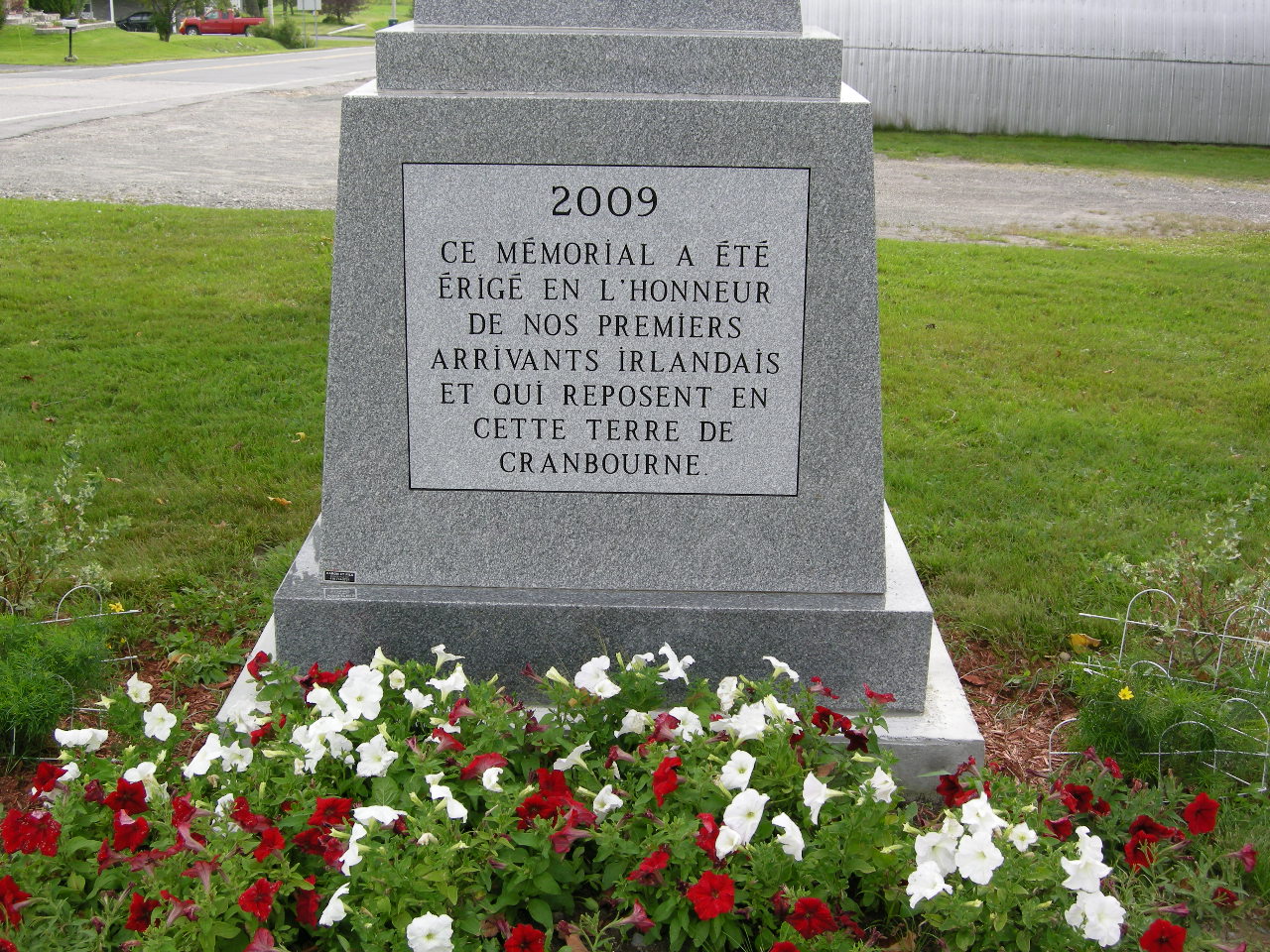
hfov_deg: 39.7
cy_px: 476
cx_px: 635
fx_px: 1761
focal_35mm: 48
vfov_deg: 30.3
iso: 64
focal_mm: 10.1
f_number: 4.3
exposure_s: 1/144
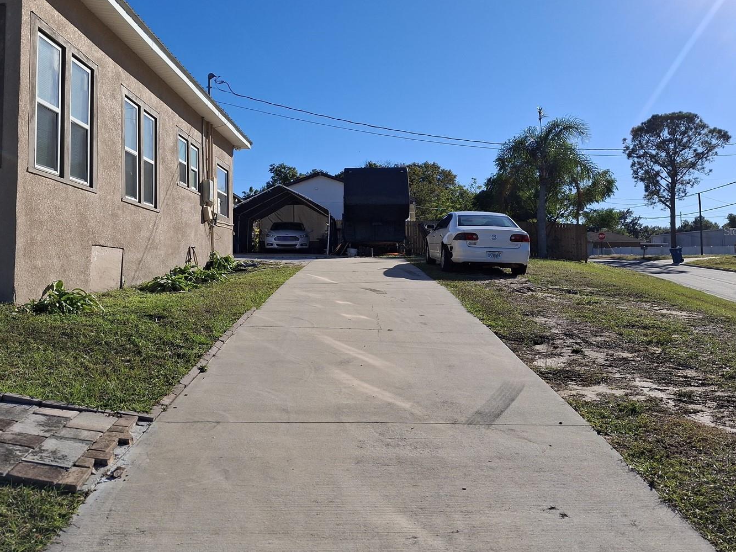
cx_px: 334
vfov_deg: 46.6
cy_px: 231
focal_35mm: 30
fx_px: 638
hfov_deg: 59.9
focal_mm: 4.69
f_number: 1.8
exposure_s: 1/2933
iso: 32
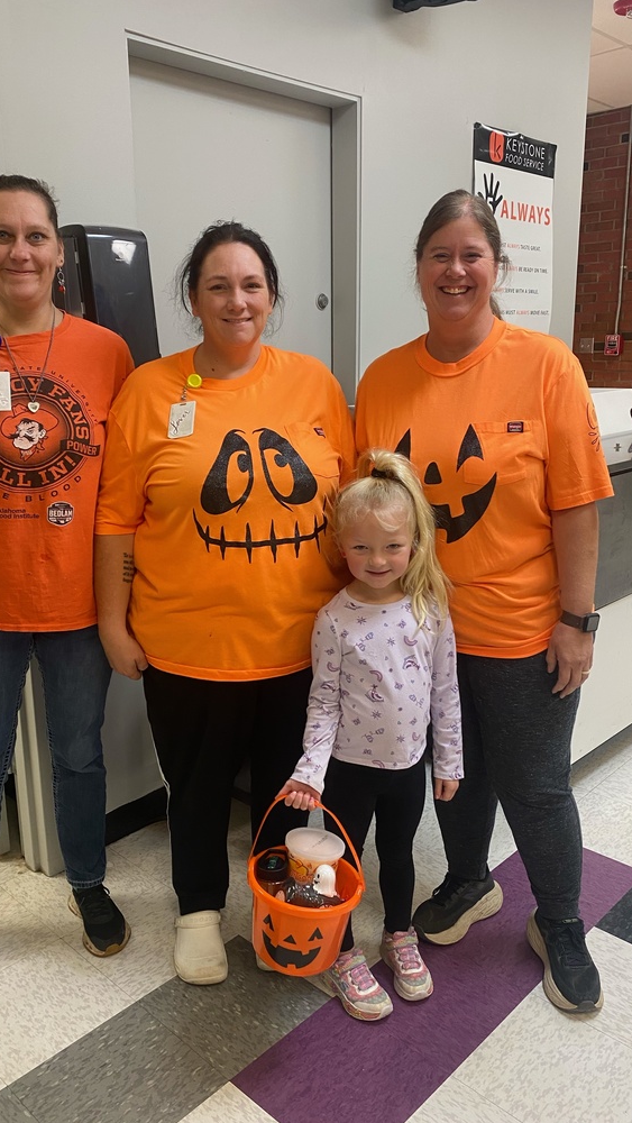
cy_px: 570
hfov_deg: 40.2
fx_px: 863
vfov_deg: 66.1
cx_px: 290
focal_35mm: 29
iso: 80
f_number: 1.8
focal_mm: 4.25
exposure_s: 1/61
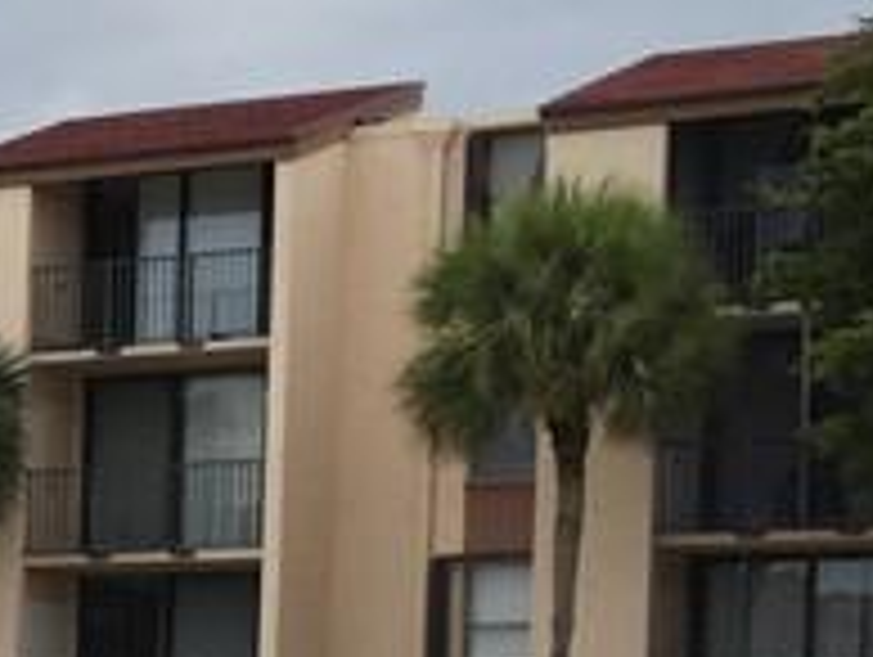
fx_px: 3863
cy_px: 896
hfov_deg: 11.0
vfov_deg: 9.5
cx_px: -1192
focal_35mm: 153
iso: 32
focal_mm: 4.15
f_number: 2.2
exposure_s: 1/1163
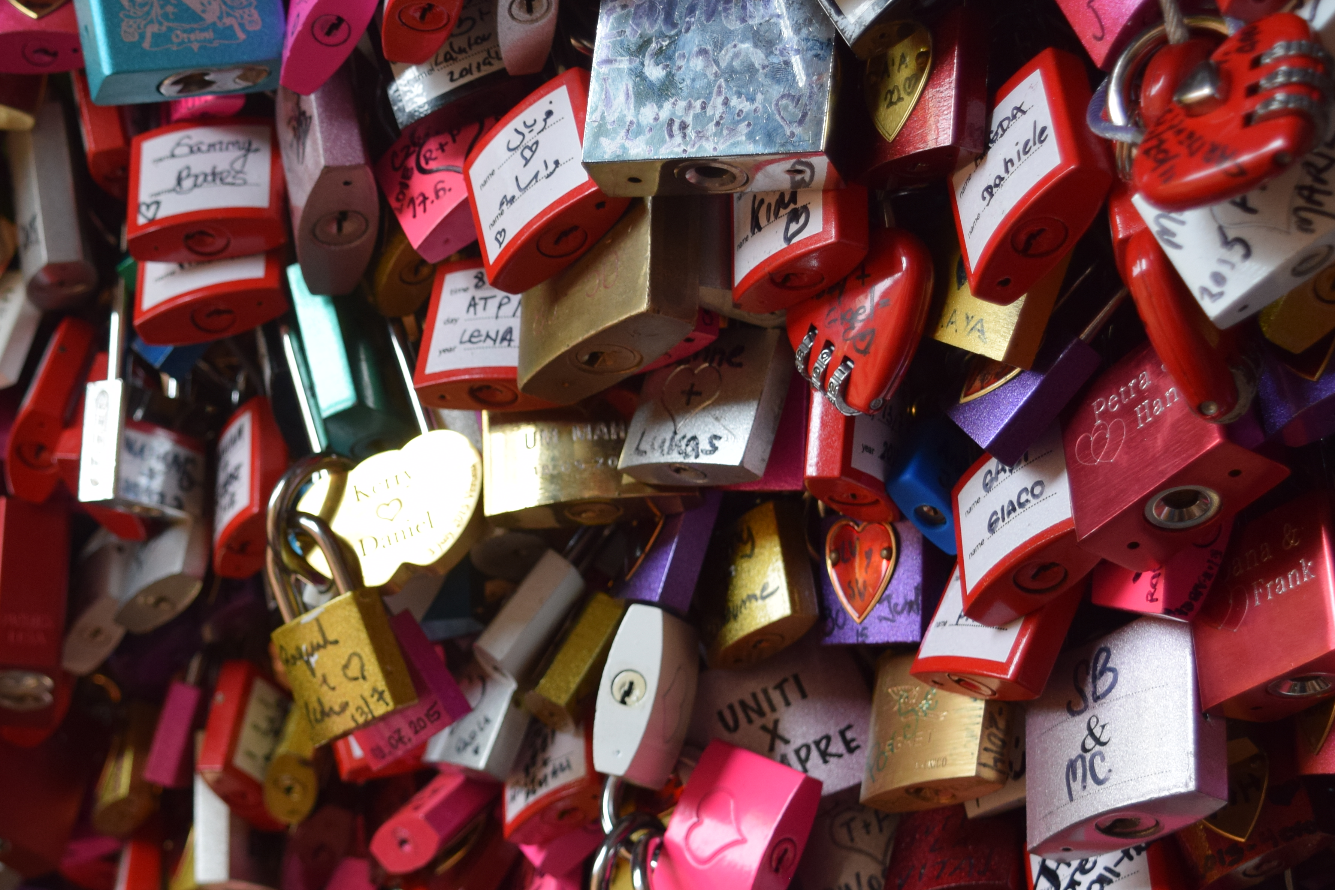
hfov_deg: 21.0
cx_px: 262
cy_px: 712
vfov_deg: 14.2
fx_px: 3560
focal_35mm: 96
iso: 400
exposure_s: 1/125
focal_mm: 38
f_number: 5.6
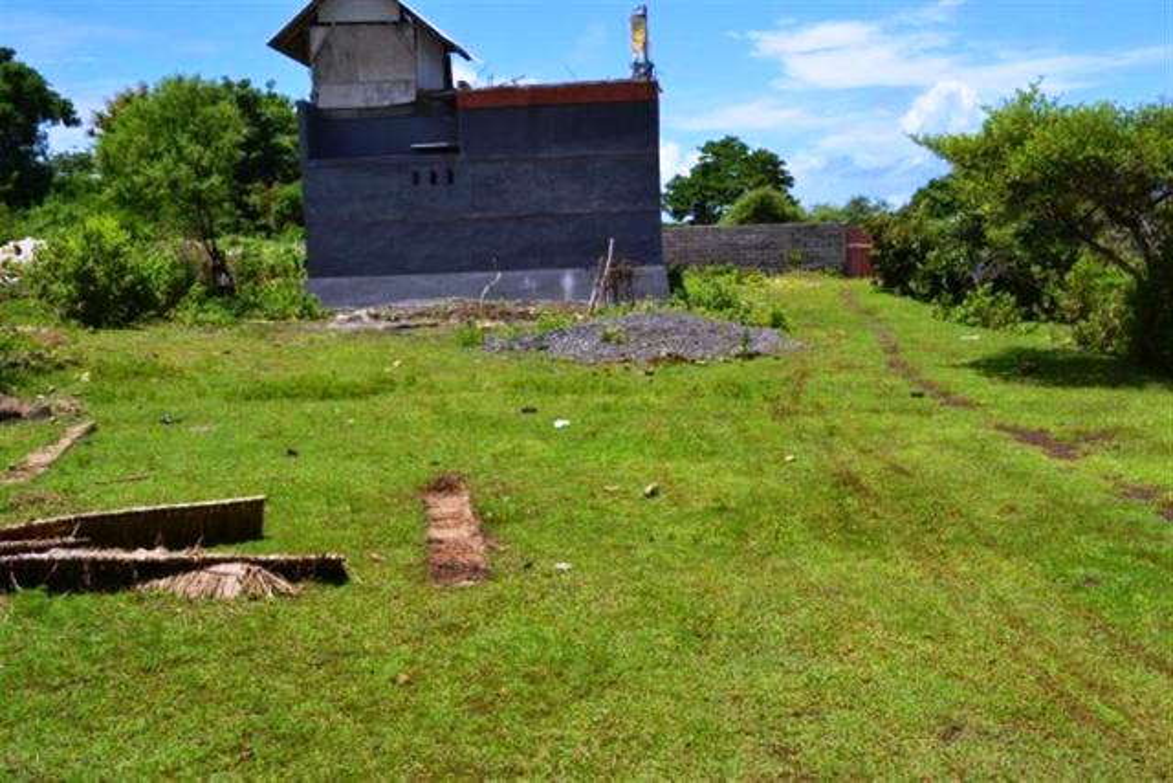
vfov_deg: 34.2
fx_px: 1271
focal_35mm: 39
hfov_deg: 49.5
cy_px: 392
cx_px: 586
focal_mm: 26
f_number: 8
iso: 100
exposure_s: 1/250
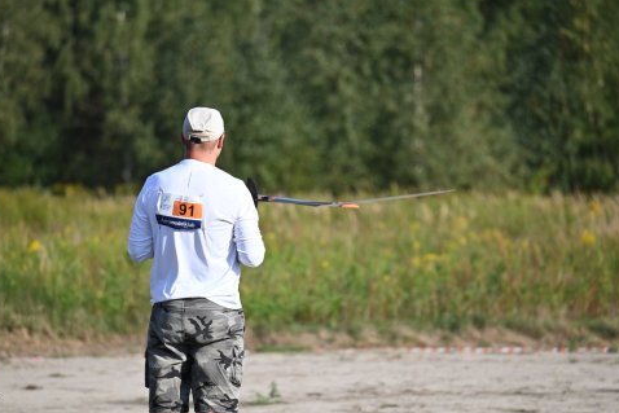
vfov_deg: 4.4
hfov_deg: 6.6
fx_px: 5366
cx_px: 306
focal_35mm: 312
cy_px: 203
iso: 640
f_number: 6
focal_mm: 300
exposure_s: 1/2500
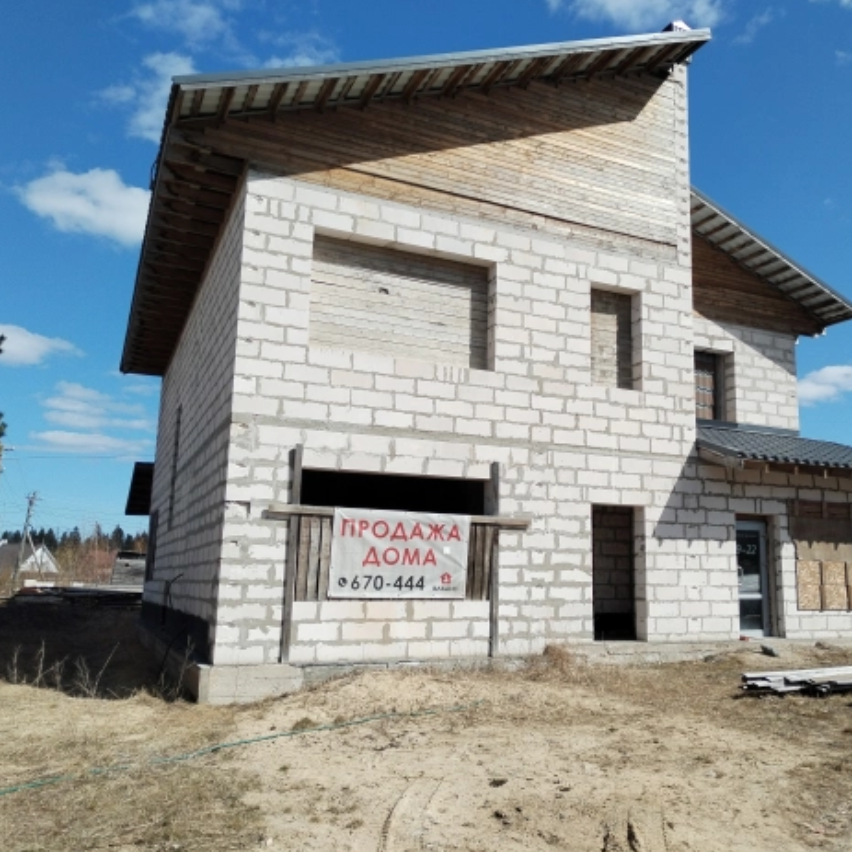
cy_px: 427
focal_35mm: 31
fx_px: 863
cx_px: 499
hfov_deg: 52.3
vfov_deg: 52.5
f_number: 1.8
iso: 100
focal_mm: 4.75
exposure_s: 1/1661
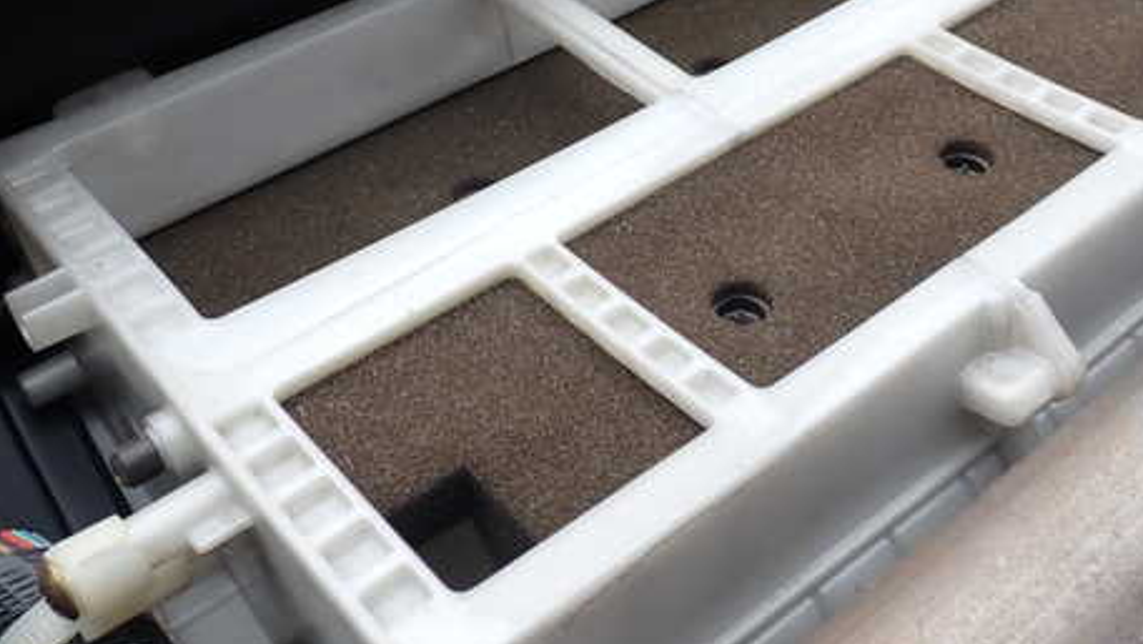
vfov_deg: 27.6
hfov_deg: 47.2
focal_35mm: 43
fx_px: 1304
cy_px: 218
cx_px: 664
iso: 100
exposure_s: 1/160
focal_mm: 5.4
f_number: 3.2
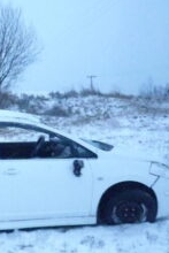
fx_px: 387
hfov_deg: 23.4
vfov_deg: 36.2
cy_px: 131
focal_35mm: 55
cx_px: -9
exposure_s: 1/30
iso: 2500
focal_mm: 5.5
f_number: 2.8
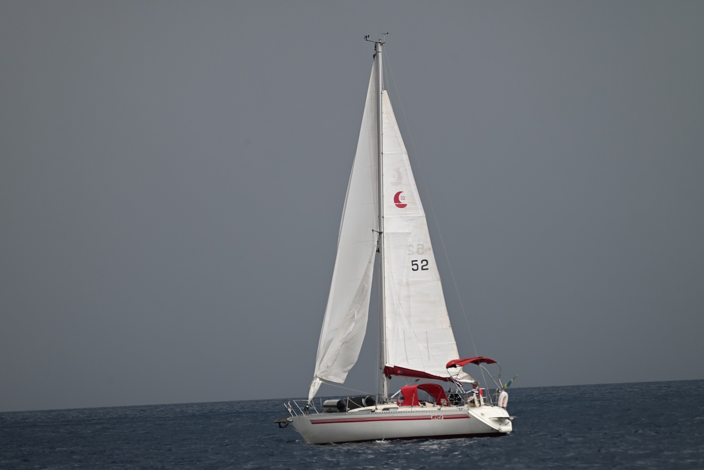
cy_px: 235
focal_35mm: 300
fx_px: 5868
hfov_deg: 6.9
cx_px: 352
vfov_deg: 4.6
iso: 400
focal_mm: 300
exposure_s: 1/1000
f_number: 5.6
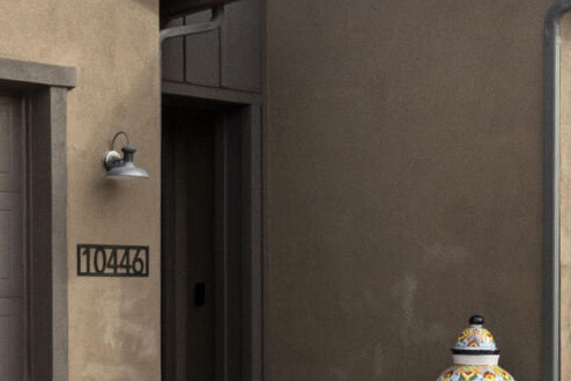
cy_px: 346
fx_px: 1348
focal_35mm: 85
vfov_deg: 15.9
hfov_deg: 23.8
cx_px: 181
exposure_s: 1/1000
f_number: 8
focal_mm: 14
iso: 500
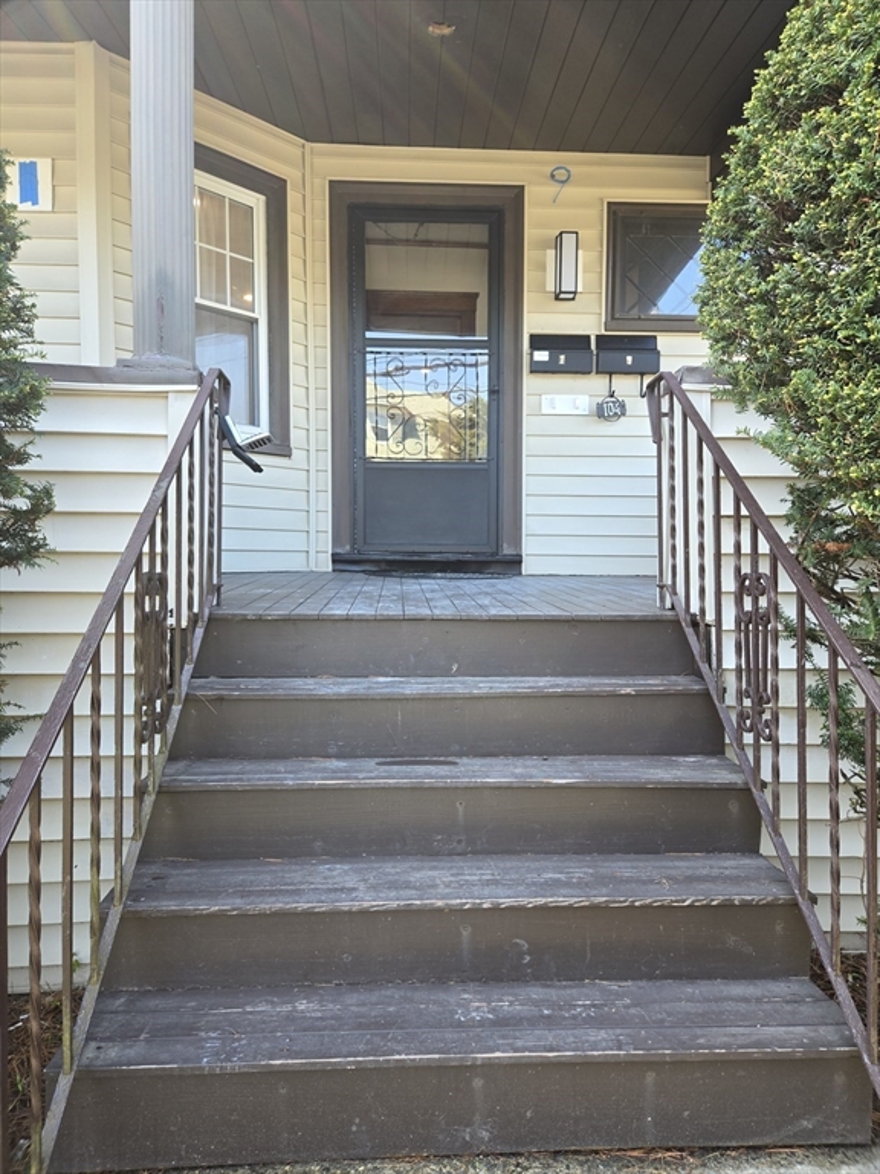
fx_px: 780
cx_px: 440
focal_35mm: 23
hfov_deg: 58.9
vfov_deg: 73.9
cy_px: 587
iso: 64
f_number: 1.8
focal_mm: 5.4
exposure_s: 1/180
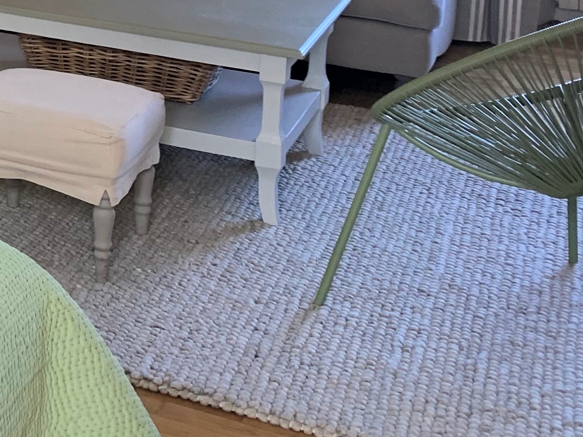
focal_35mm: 91
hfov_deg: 18.8
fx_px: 1533
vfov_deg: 15.1
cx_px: -305
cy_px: -214
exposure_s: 1/104
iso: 100
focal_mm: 4.25
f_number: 1.8
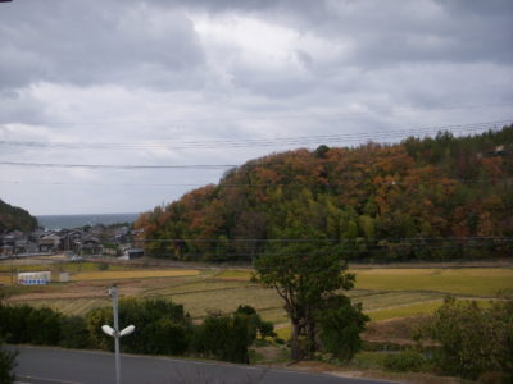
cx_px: 256
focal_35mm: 47
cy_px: 192
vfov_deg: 30.9
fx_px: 697
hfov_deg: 40.4
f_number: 3.4
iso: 100
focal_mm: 7.9
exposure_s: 1/400
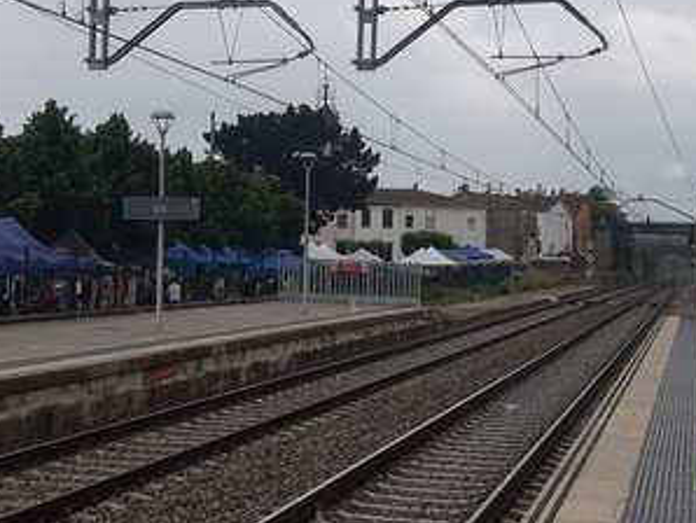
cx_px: 318
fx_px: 1348
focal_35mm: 67
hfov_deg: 28.9
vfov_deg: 21.9
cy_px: 229
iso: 40
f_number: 1.7
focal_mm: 3.92
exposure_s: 1/1575
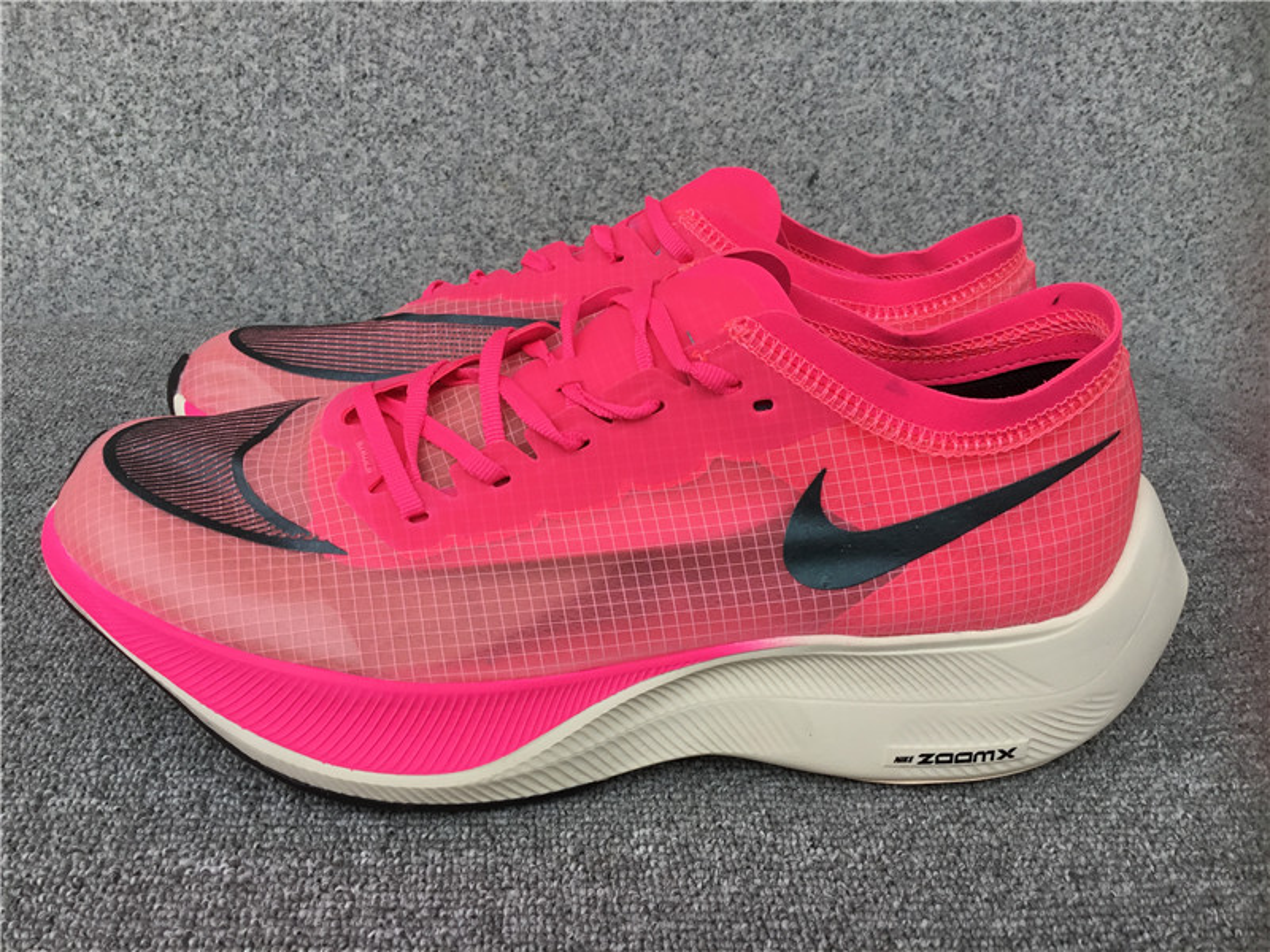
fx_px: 1137
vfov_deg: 45.4
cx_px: 635
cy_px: 476
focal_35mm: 31
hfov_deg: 58.4
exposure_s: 1/222
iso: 25
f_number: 2.4
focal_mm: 3.3
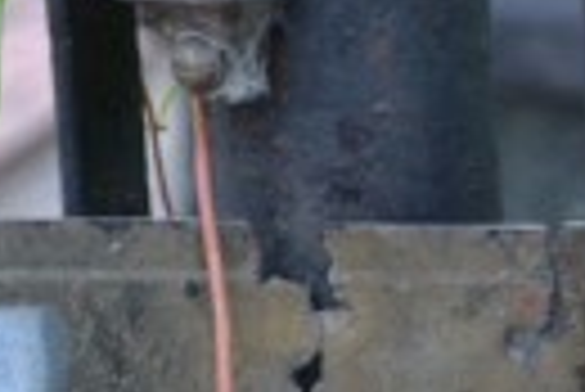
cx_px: 504
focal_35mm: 405
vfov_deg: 3.4
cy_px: 687
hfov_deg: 5.1
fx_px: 6596
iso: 1400
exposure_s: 1/60
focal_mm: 55
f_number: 5.6
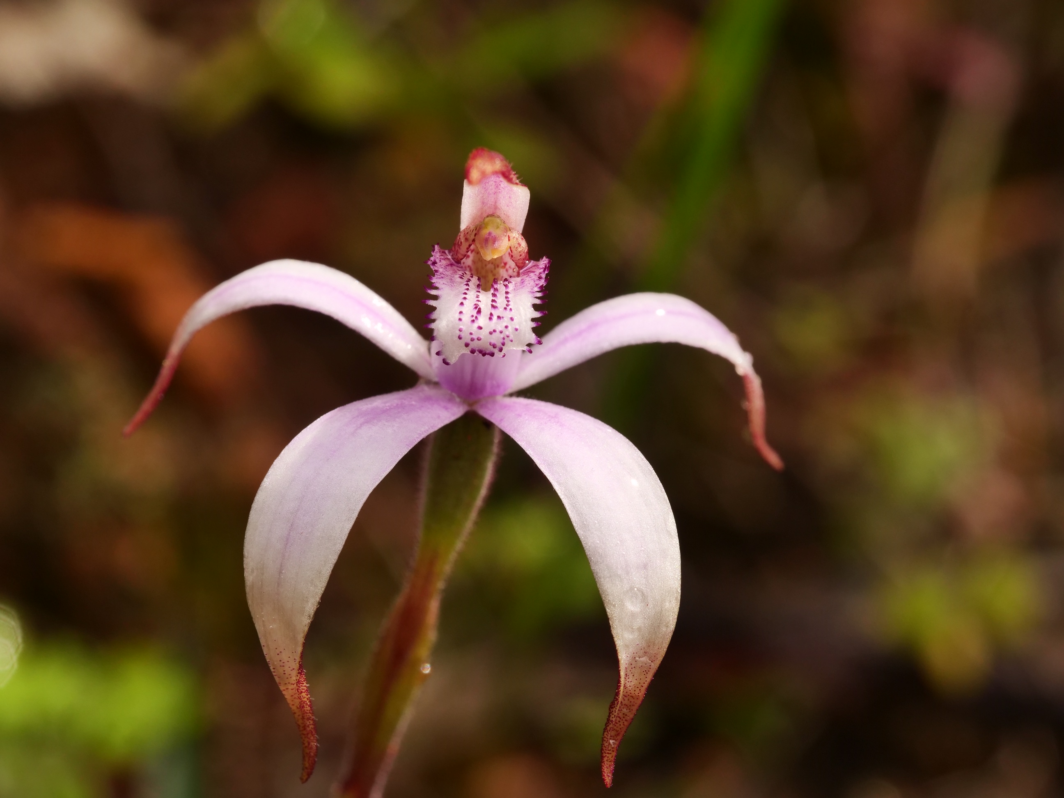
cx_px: 532
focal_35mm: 120
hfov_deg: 16.4
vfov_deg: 12.3
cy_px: 399
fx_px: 3688
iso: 400
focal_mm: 60
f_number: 8
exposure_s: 1/250
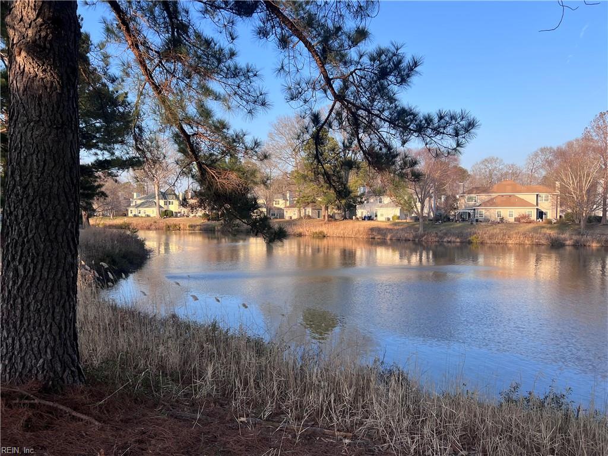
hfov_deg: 67.3
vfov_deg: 53.1
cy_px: 228
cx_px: 304
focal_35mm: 26
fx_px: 457
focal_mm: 5.7
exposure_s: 1/1209
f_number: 1.5
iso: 50
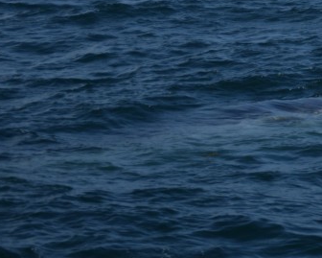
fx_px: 2369
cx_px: 450
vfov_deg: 6.2
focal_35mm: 249
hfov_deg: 7.7
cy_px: -11
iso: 200
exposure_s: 1/4000
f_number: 4
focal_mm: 55
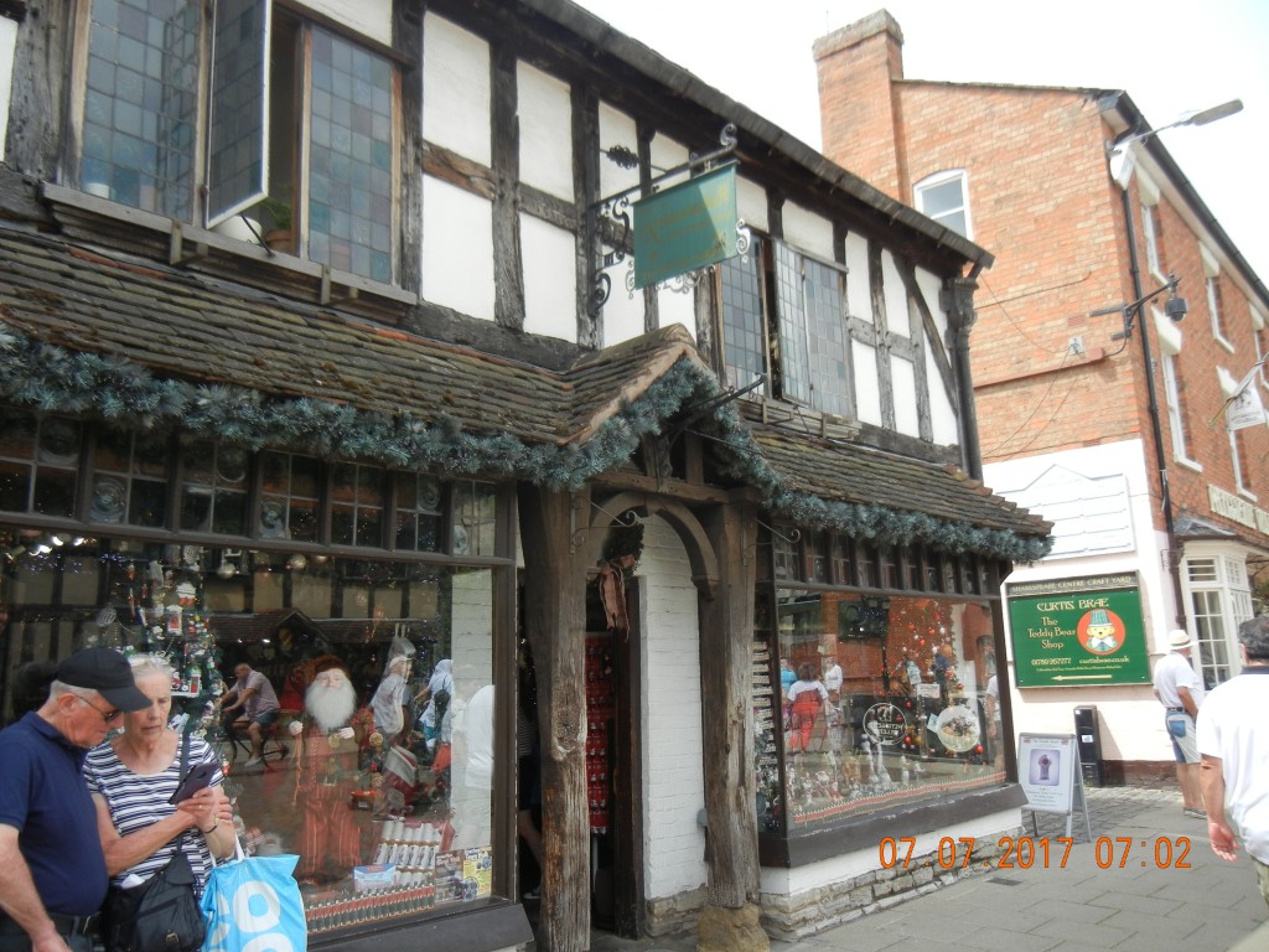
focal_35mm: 30
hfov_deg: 60.0
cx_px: 634
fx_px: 1100
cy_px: 476
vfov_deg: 46.8
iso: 160
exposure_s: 1/534
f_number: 3.5
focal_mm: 5.4
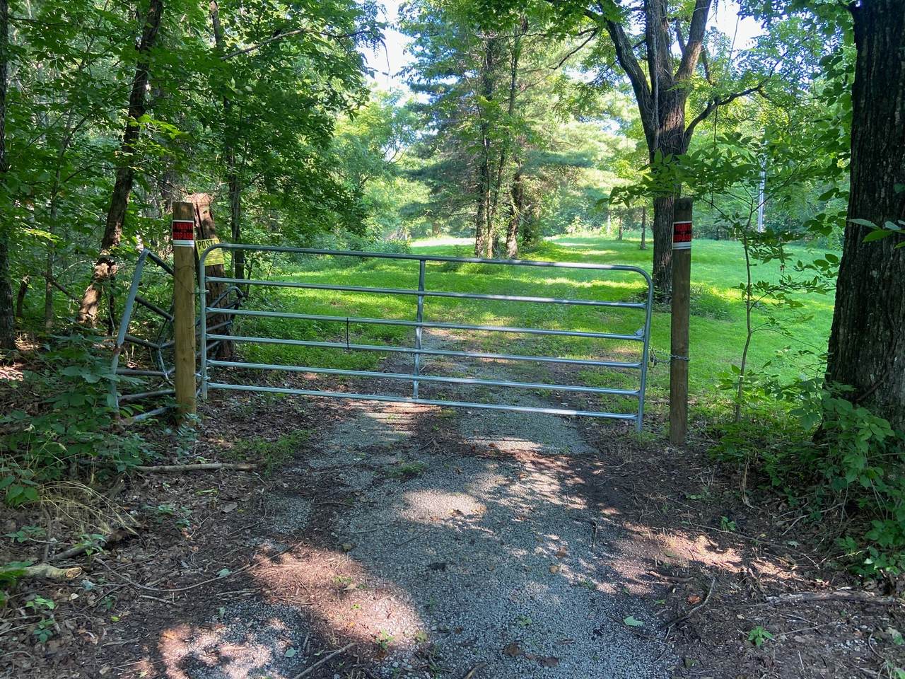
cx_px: 452
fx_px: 680
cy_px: 340
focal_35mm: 26
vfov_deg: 53.1
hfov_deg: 67.3
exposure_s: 1/121
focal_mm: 4.25
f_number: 1.8
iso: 100
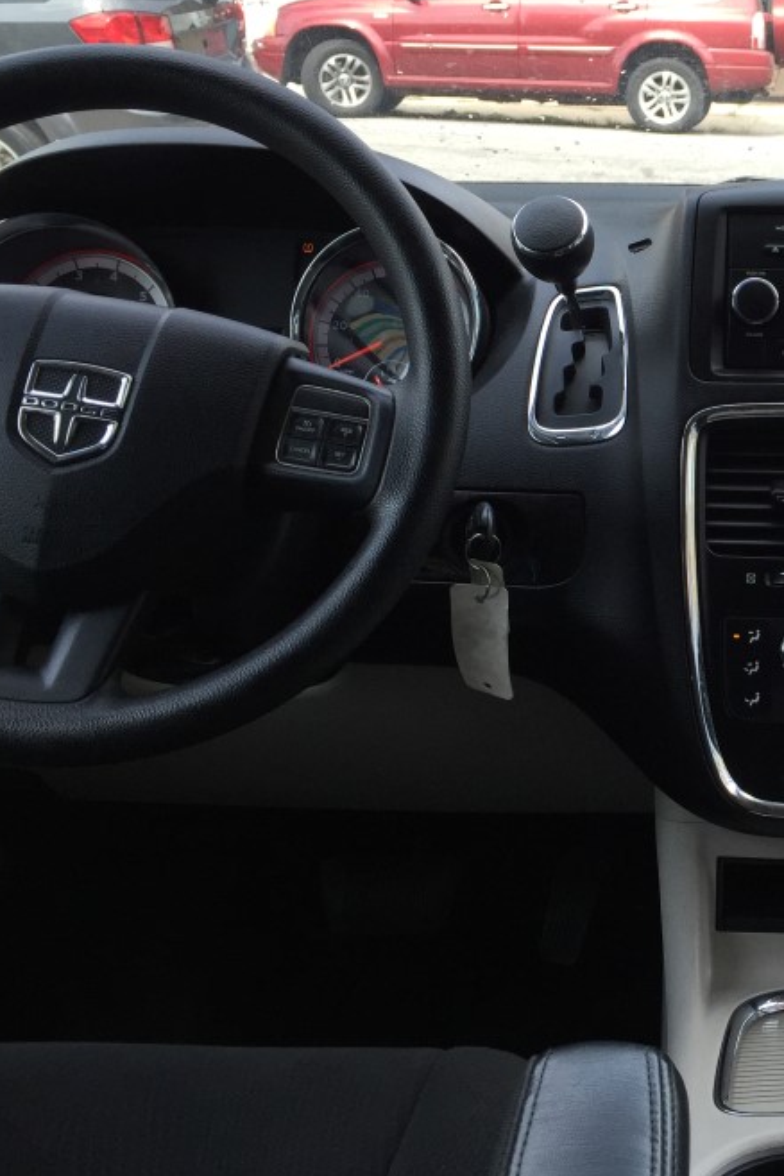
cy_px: 490
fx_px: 1535
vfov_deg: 41.8
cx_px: 814
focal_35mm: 47
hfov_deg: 26.8
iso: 32
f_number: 2.2
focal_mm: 4.15
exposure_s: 1/244
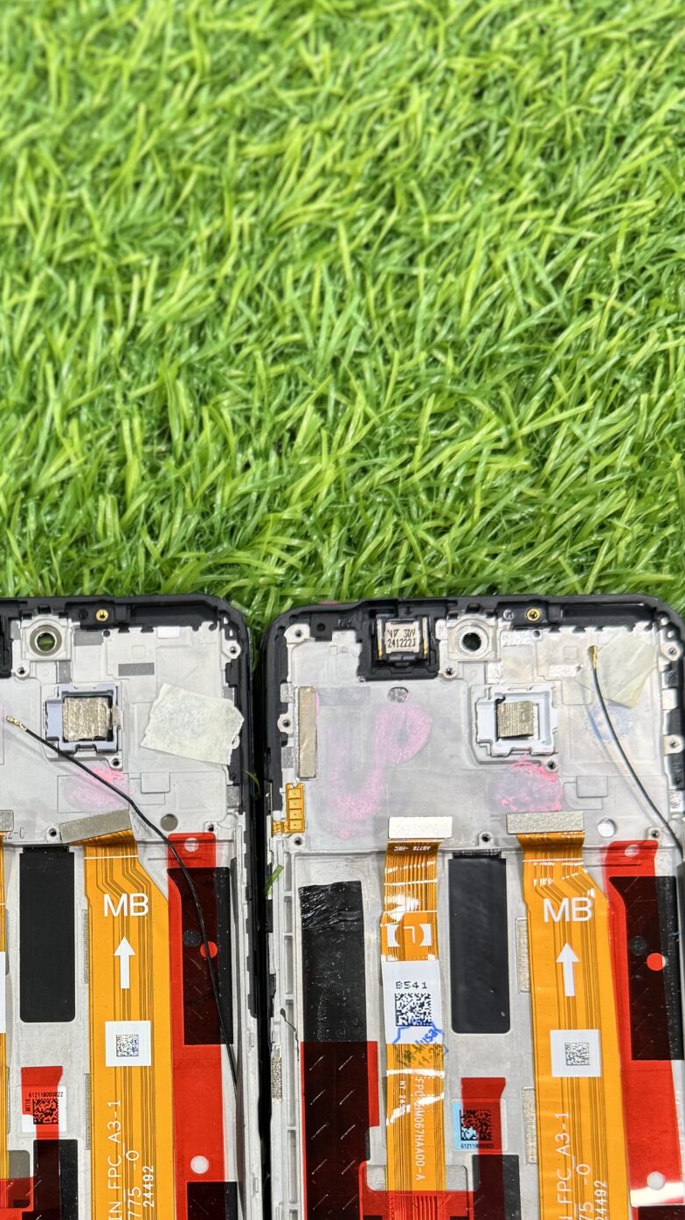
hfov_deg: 24.3
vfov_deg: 40.9
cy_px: 996
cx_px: 85
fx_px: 1551
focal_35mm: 48
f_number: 1.78
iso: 125
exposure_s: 1/50
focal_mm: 6.76
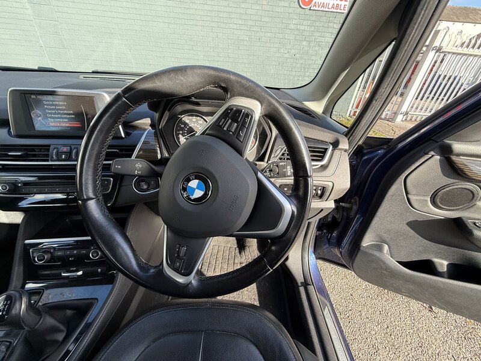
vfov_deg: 85.7
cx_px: 240
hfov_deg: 102.1
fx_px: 195
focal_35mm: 14
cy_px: 180
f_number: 2.2
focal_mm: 2.22
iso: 64
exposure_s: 1/130
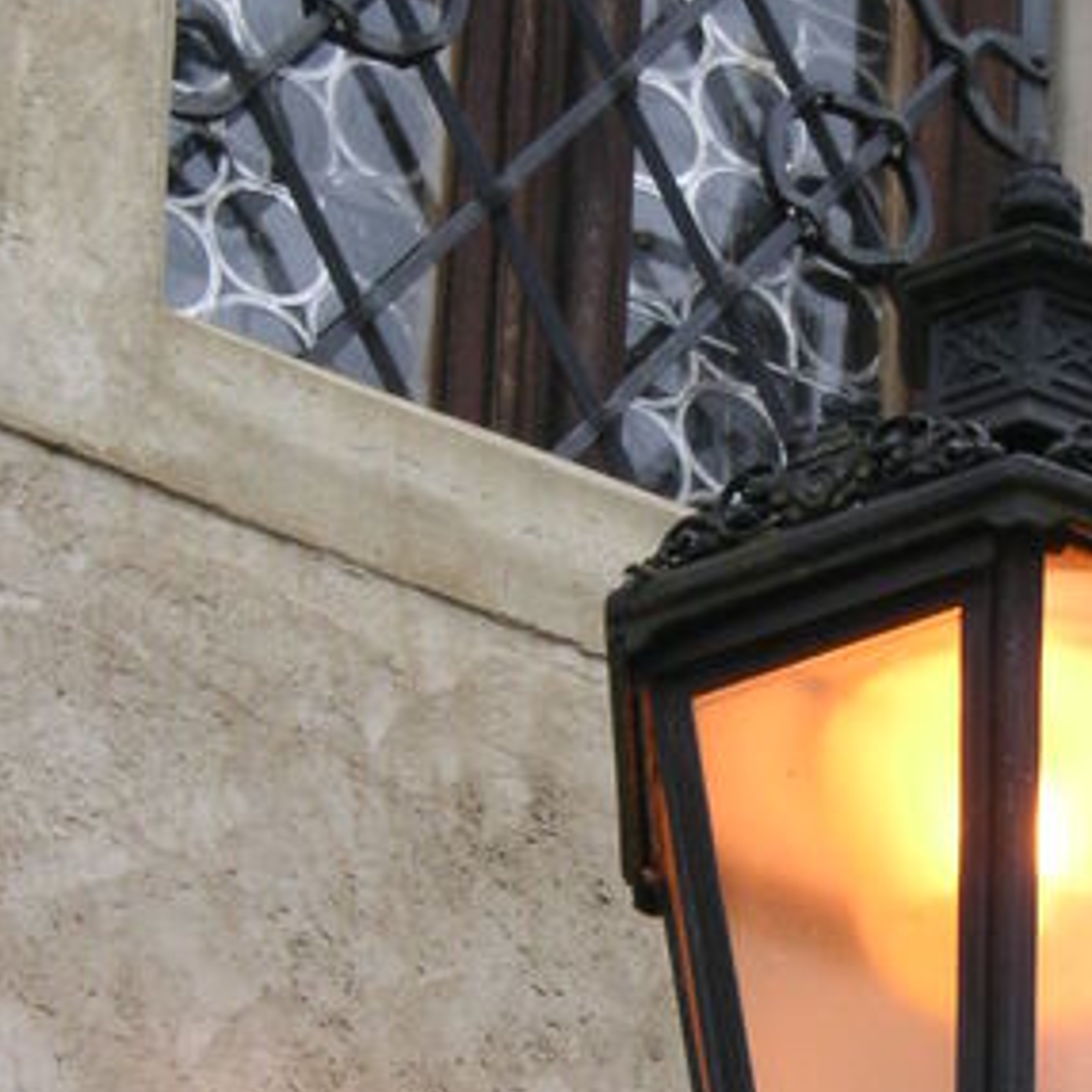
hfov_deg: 7.1
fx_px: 8816
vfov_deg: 7.1
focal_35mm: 247
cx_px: 619
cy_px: 813
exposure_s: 1/125
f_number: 5
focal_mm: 16.6
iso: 50
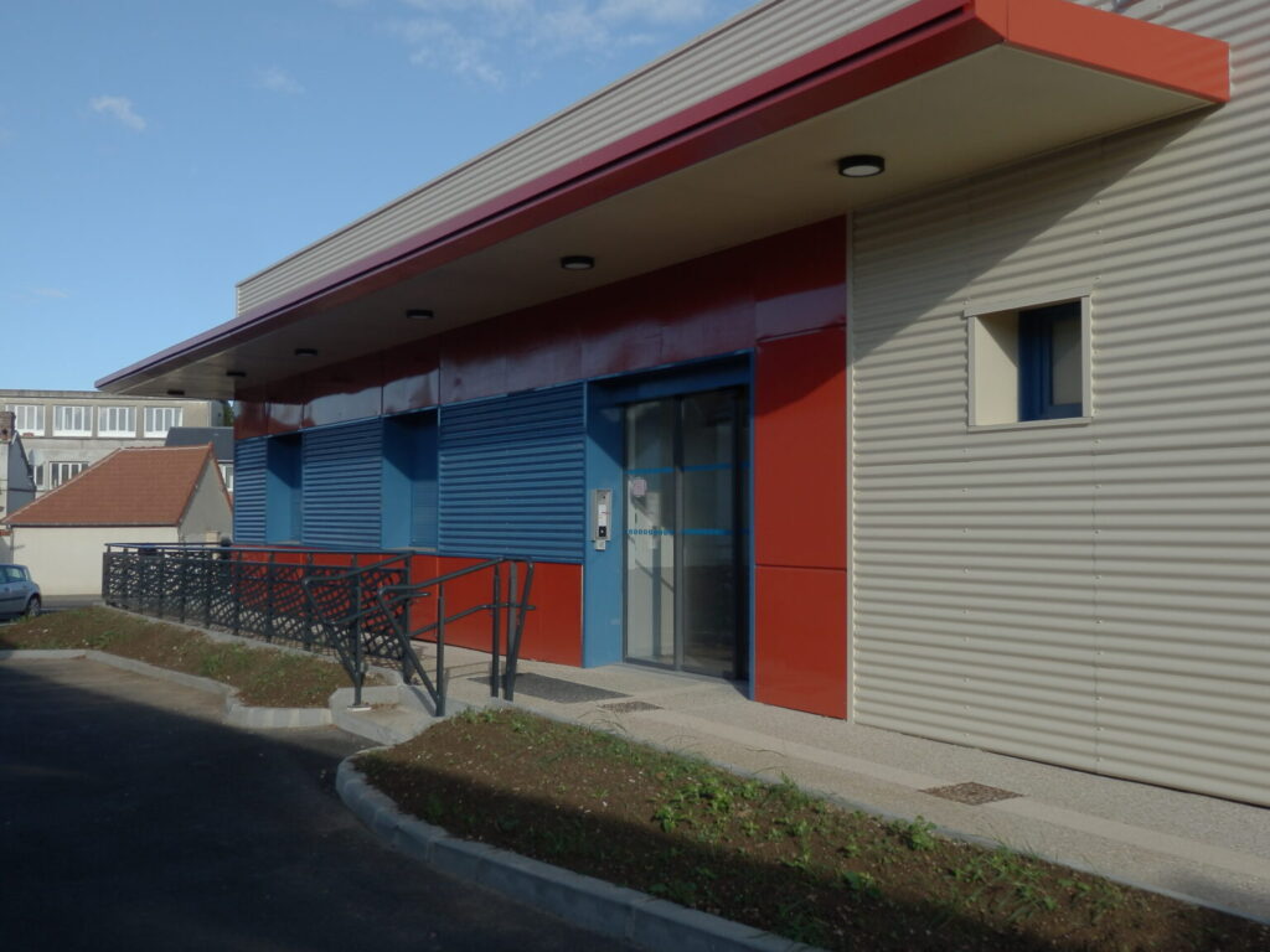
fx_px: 1211
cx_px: 635
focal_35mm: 33
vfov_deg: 42.9
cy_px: 476
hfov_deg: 55.4
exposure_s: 1/800
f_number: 3.4
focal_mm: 6
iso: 80
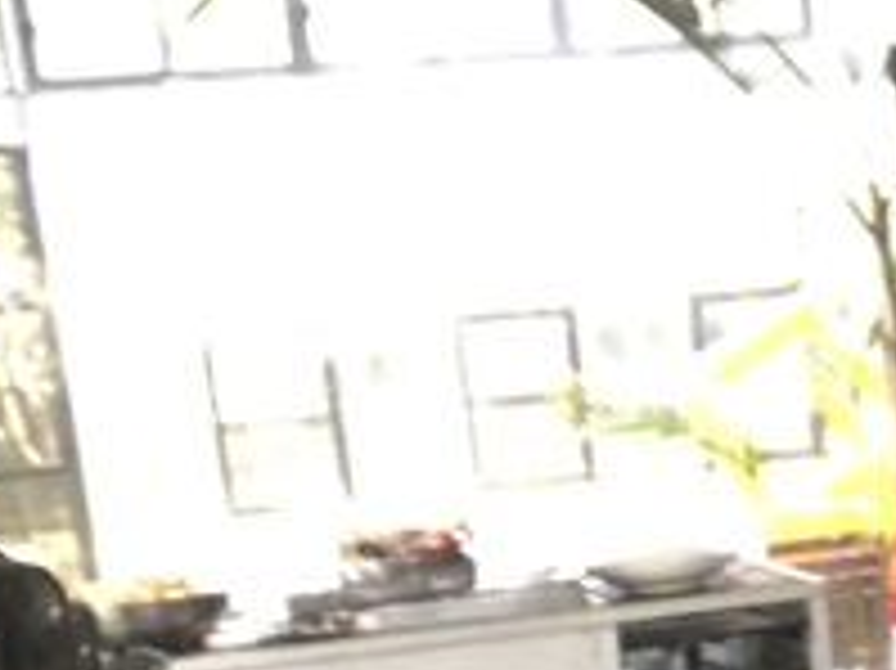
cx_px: 939
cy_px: 998
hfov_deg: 18.5
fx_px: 2664
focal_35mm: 103
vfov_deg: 13.5
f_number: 2.2
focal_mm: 2.87
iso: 160
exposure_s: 1/60
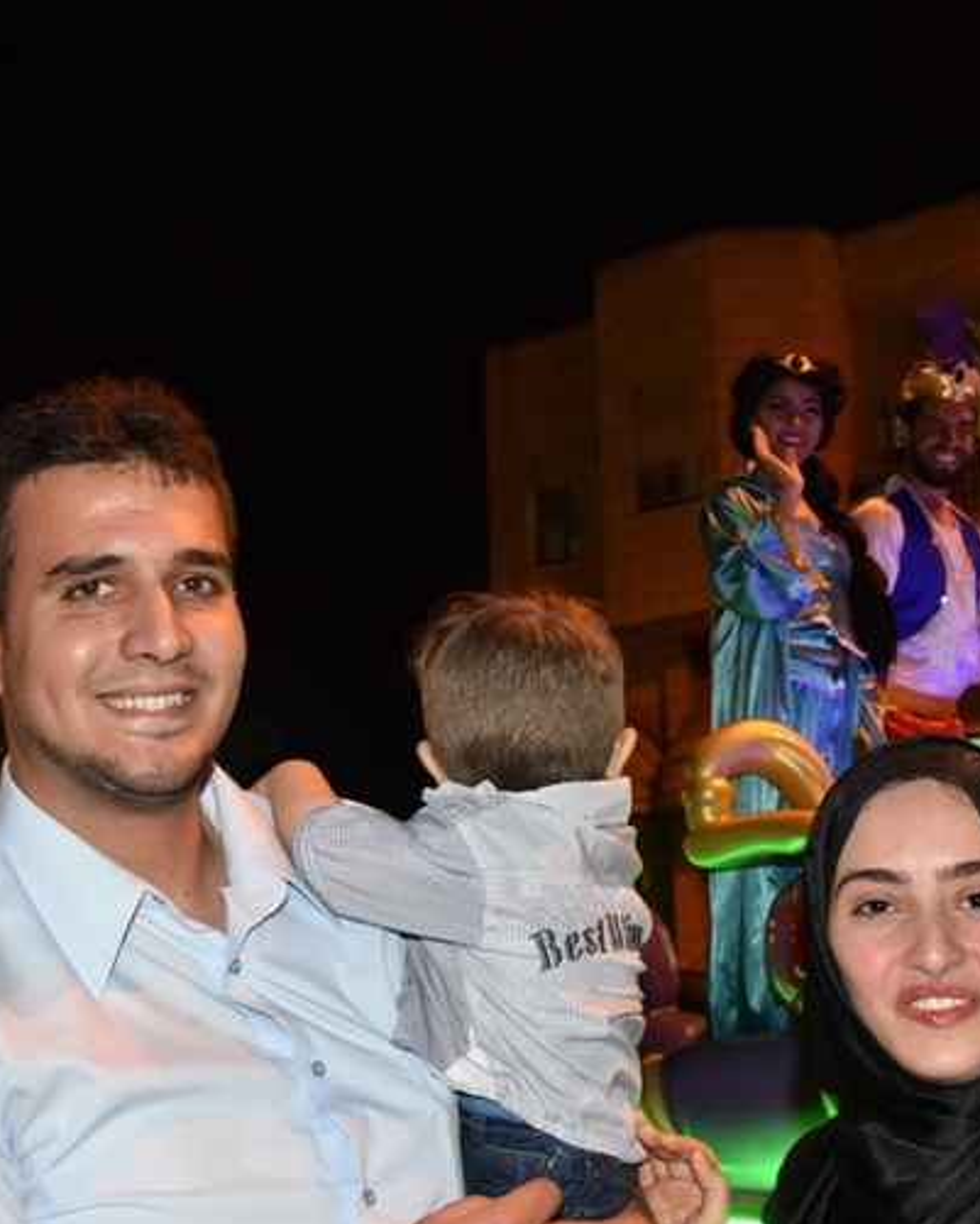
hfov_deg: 32.7
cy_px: 663
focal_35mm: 46
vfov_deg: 40.3
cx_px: 525
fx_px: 1667
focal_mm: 24
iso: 3200
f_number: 7.1
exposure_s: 1/60
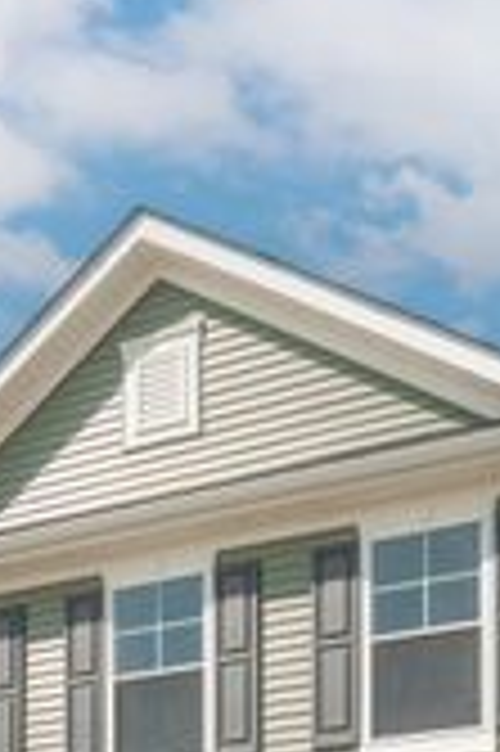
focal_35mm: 54
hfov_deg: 24.9
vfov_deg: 34.2
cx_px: 158
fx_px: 1127
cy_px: 718
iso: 50
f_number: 16
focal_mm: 18
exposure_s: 1/50
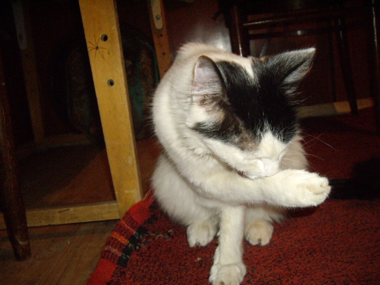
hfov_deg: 49.0
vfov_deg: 37.7
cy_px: 142
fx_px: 417
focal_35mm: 38
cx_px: 190
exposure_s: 1/40
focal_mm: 6.2
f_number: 2.7
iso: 400
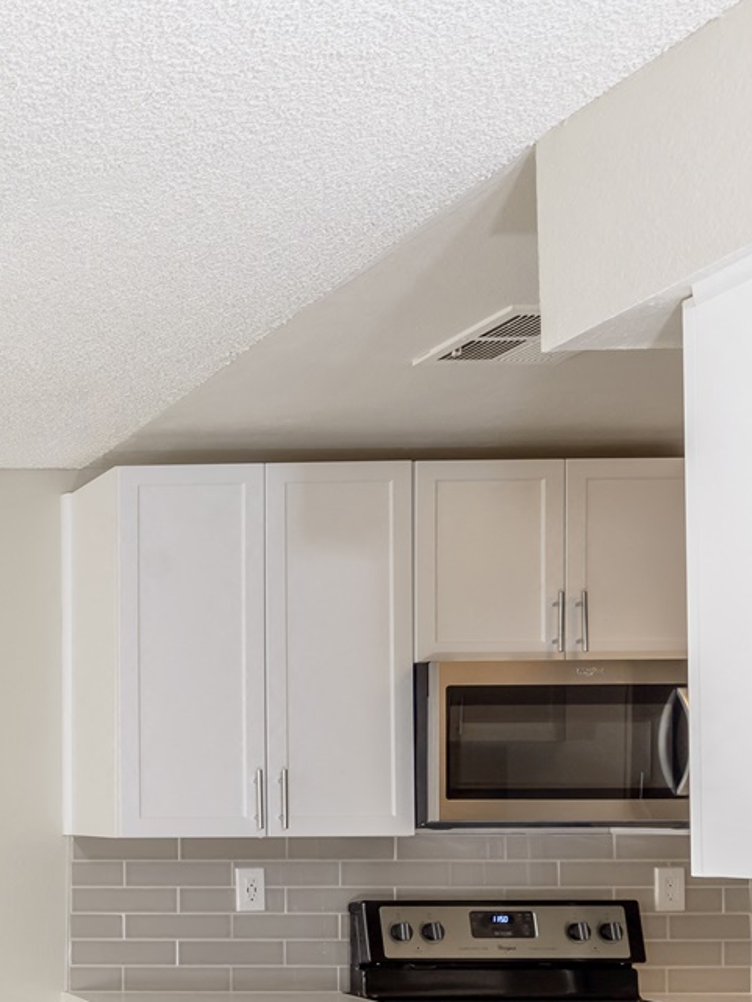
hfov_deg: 24.4
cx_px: -447
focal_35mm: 42
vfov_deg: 42.6
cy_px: 812
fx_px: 1216
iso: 200
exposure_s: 1/30
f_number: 8
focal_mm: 14
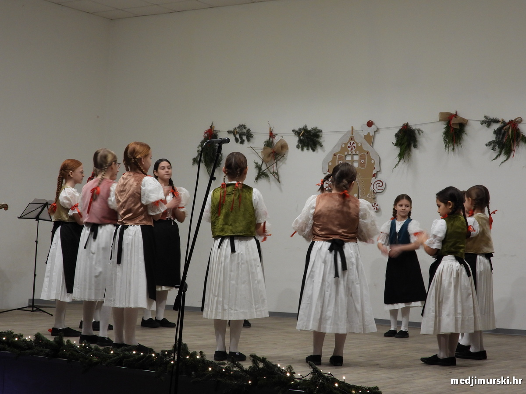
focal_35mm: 70
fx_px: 1064
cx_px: 263
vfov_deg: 21.0
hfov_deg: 27.8
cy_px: 197
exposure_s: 1/30
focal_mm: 12.6
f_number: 3.5
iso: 250
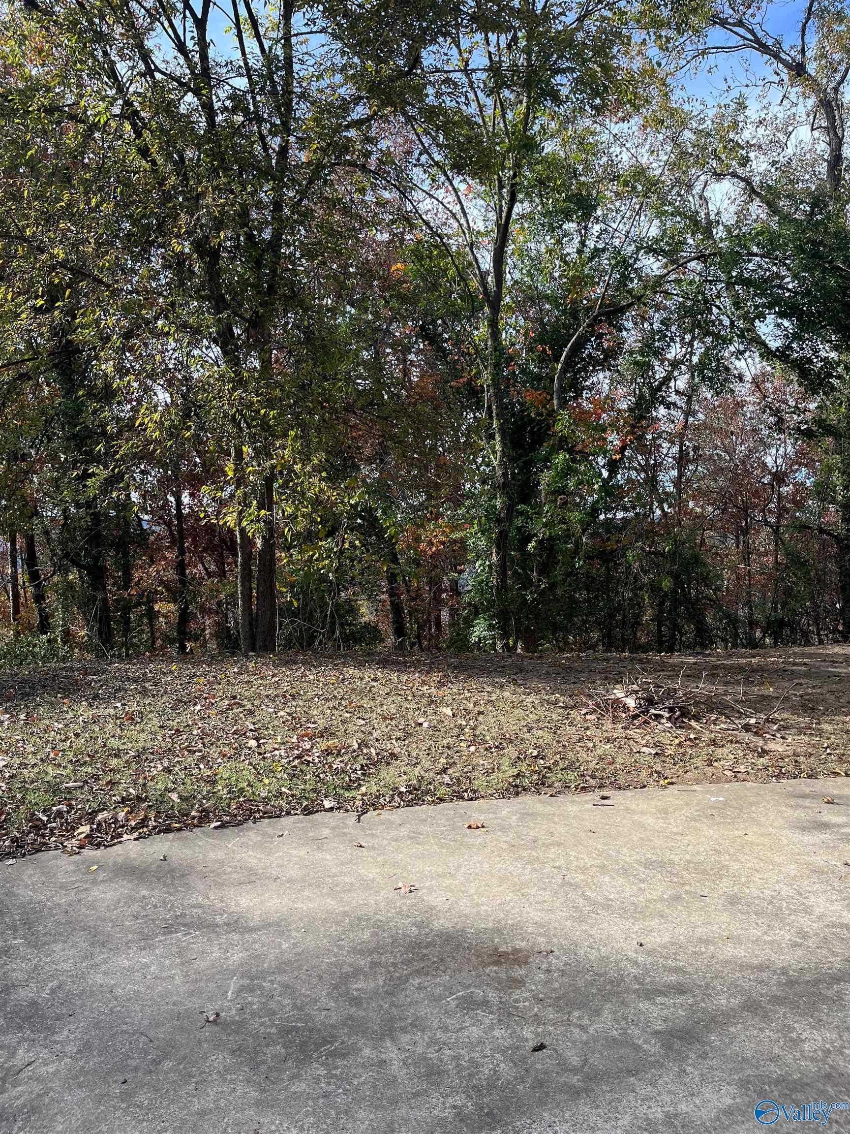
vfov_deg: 67.3
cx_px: 425
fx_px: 851
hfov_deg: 53.1
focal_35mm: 26
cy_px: 567
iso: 50
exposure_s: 1/718
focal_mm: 5.1
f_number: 1.6
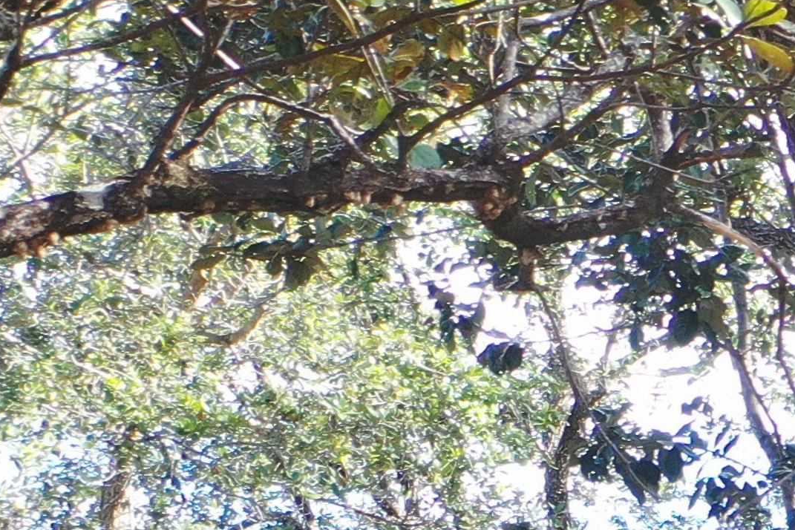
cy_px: 1219
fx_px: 3158
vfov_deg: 8.8
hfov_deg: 11.8
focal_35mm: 143
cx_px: 1872
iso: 100
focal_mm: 10.26
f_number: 4
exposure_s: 1/100
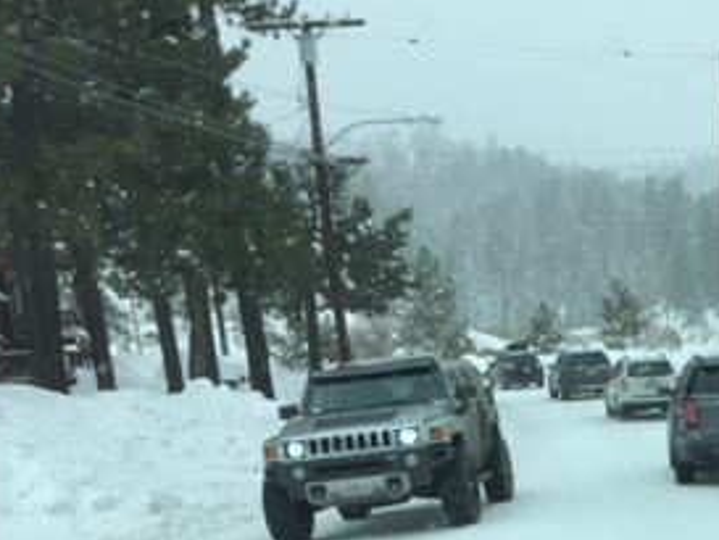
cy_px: 545
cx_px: 814
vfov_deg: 20.9
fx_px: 1413
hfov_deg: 26.1
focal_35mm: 68
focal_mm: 4.15
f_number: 2.2
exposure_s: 1/1883
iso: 32
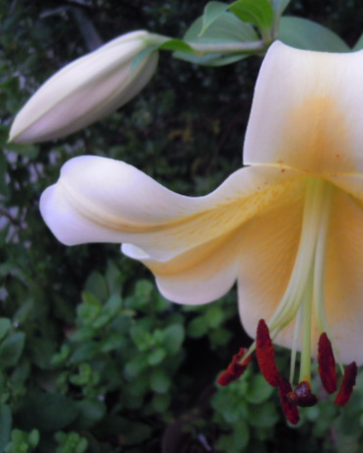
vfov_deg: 47.9
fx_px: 510
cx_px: 275
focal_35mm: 38
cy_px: 223
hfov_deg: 38.1
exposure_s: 1/20
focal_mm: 5
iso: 400
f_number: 2.7
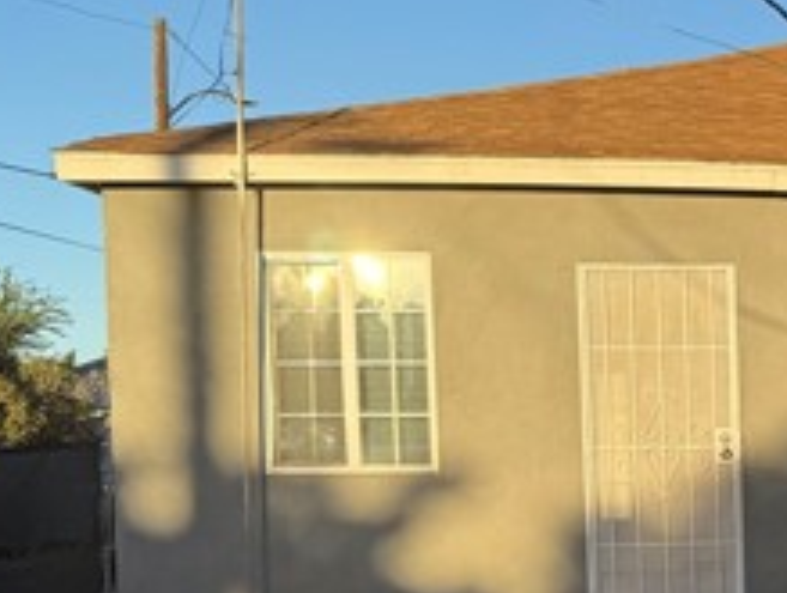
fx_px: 1594
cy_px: 543
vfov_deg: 20.6
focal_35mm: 70
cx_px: 985
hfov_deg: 24.6
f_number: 1.78
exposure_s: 1/2000
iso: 80
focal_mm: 6.76
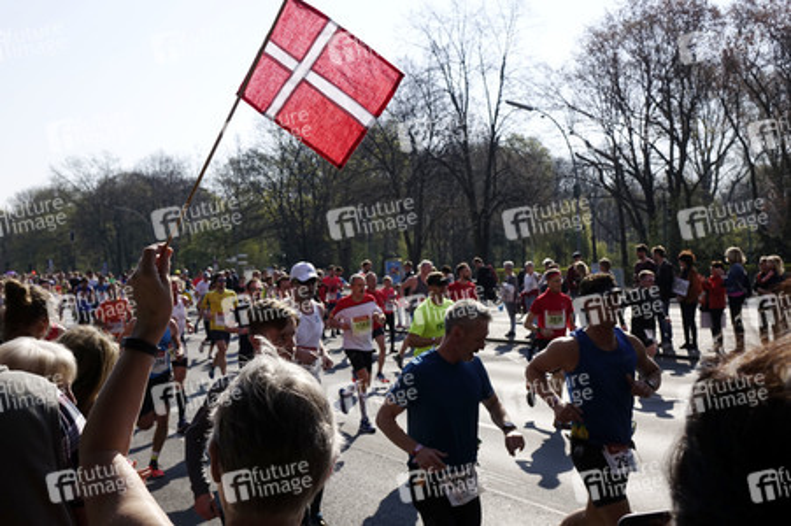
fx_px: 878
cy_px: 263
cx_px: 396
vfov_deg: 33.4
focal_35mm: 40
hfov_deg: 48.5
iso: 100
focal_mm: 14.84
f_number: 5
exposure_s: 1/640
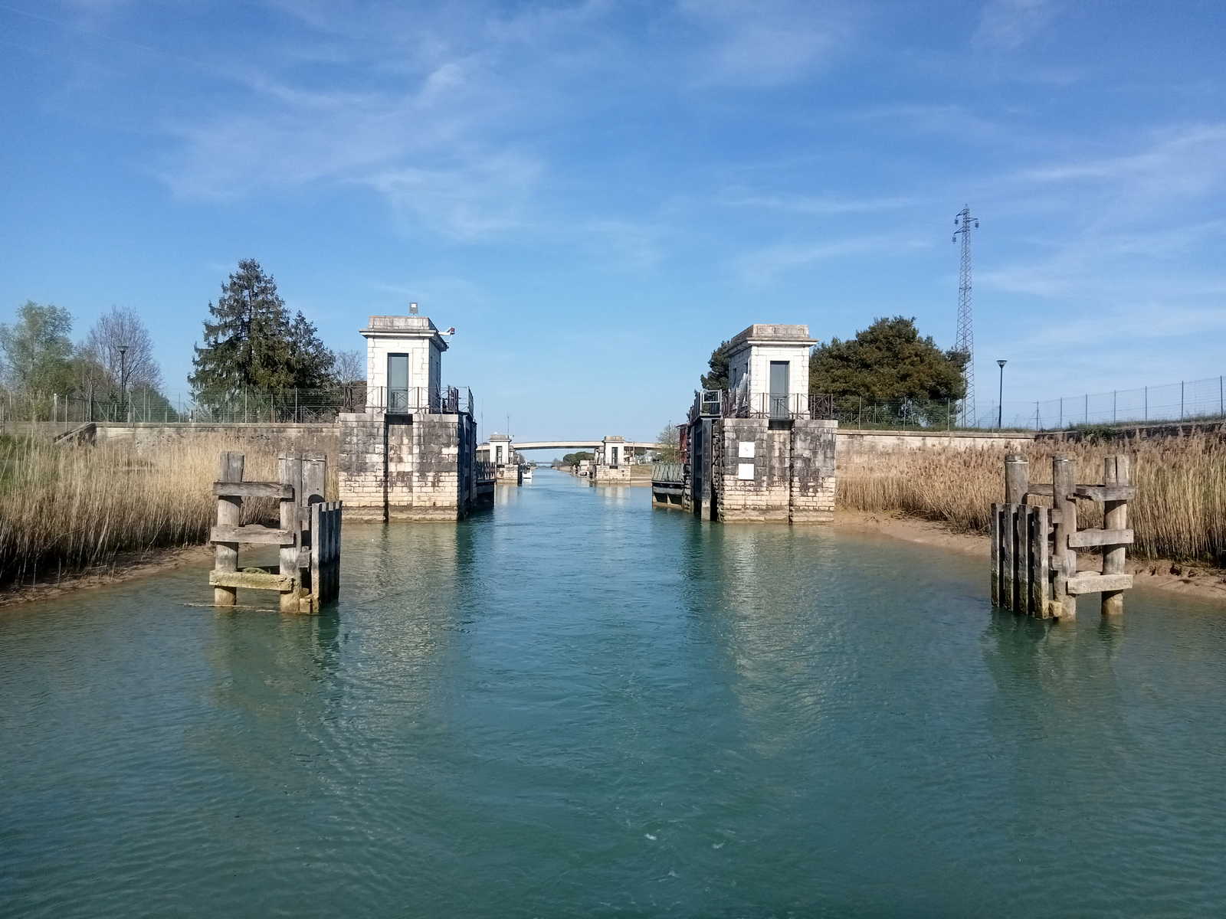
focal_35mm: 28
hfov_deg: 63.4
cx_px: 613
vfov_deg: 49.7
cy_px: 460
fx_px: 992
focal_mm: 3.46
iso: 104
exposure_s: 1/1340
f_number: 2.2
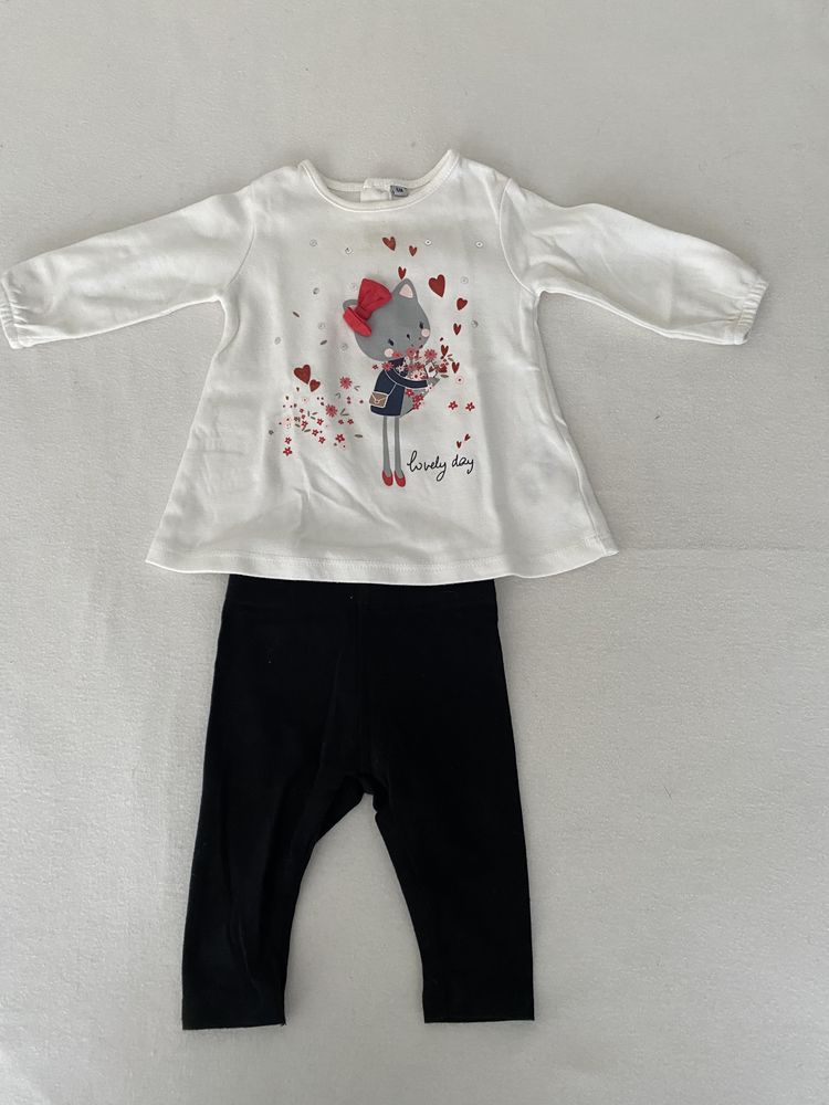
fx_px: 830
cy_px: 552
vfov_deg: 67.3
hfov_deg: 53.1
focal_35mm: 26
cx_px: 414
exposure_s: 1/60
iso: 200
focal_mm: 4.25
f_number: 1.8
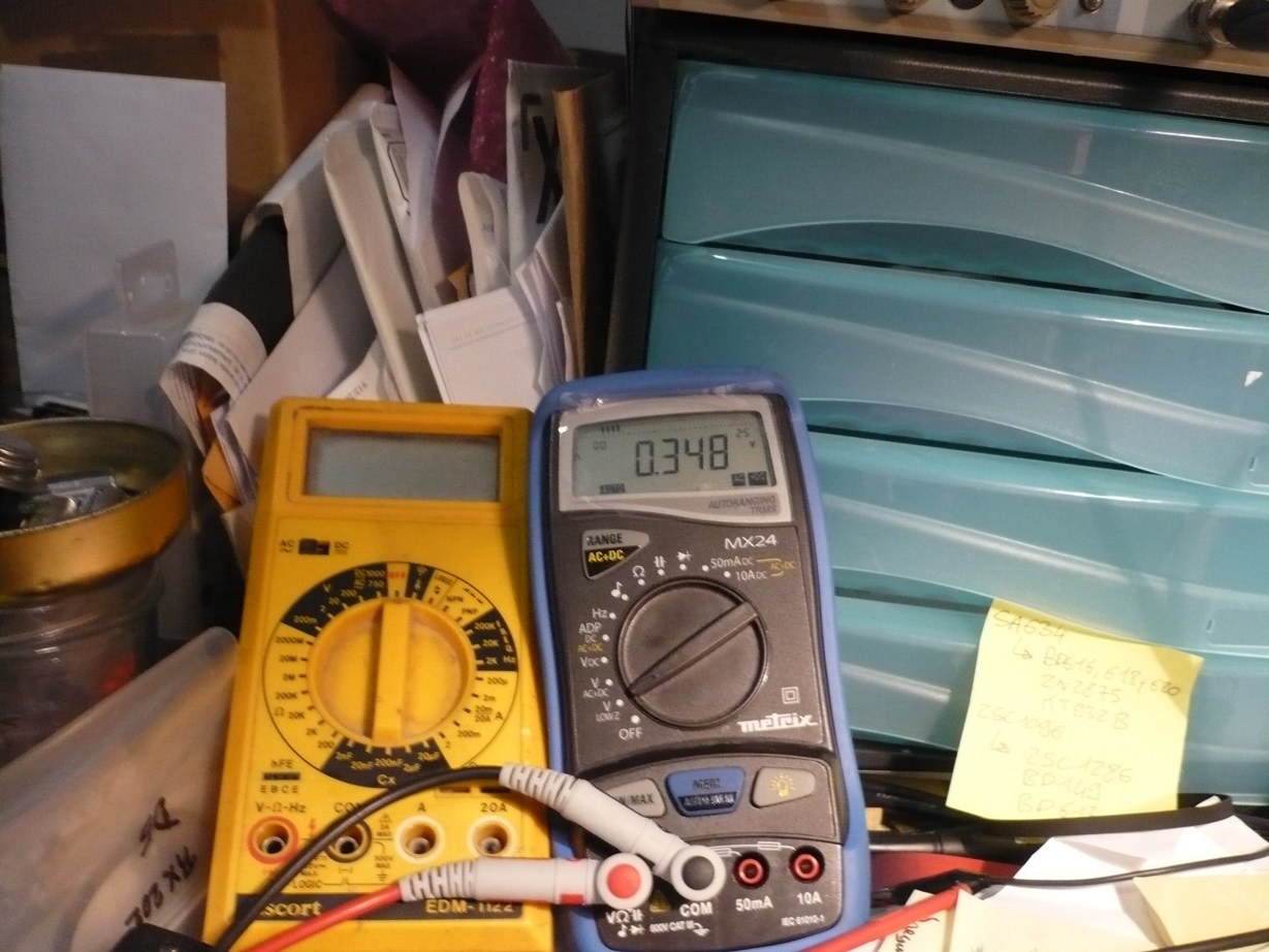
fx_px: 1283
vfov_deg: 40.7
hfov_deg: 52.6
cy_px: 476
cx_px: 634
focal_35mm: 35
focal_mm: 5.8
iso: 400
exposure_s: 1/20
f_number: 2.8
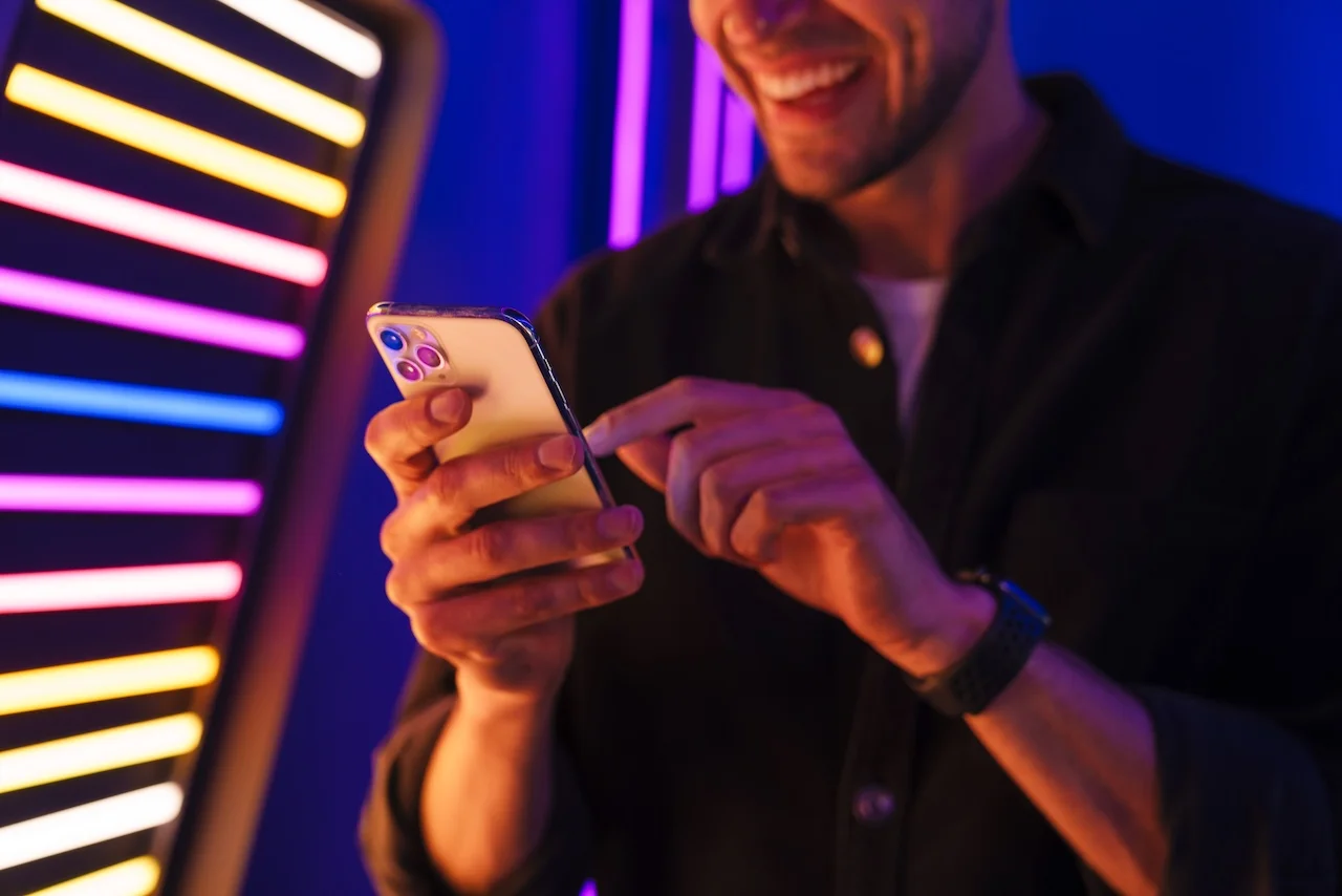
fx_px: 1715
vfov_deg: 29.3
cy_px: 448
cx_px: 671
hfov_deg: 42.7
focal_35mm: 46
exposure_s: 1/160
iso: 640
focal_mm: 46
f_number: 3.2
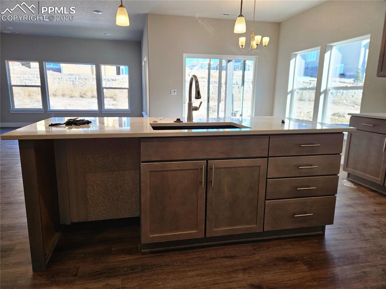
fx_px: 256
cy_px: 144
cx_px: 193
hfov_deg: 74.0
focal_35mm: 23
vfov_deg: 58.8
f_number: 1.8
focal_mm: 5.4
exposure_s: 1/120
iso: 32
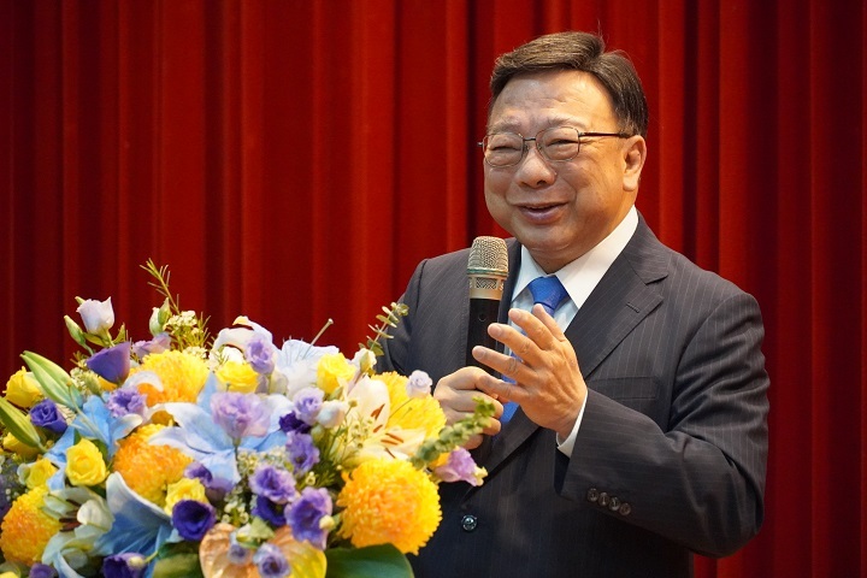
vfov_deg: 6.8
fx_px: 4876
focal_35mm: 202
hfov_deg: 10.2
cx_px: 434
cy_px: 289
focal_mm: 135
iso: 6400
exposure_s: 1/125
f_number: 5.6
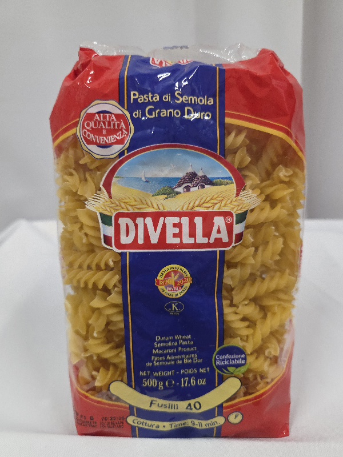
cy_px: 228
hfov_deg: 58.9
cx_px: 172
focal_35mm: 23
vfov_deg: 73.9
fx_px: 304
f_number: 1.7
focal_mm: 6.3
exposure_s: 1/101
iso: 500
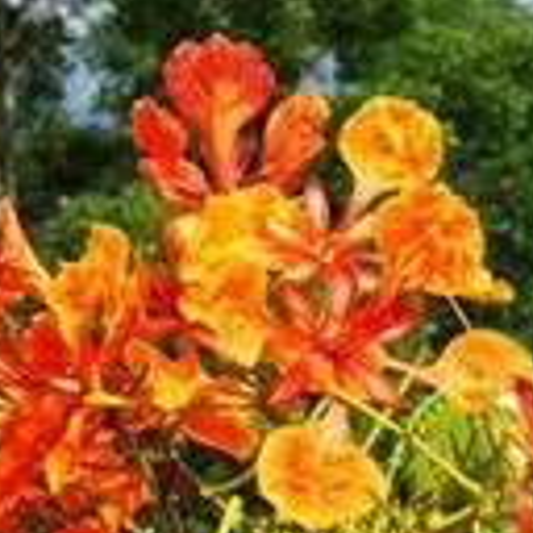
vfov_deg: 12.8
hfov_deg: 12.1
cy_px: 8
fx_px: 2352
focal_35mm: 135
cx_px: -362
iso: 160
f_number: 8
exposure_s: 1/320
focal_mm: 24
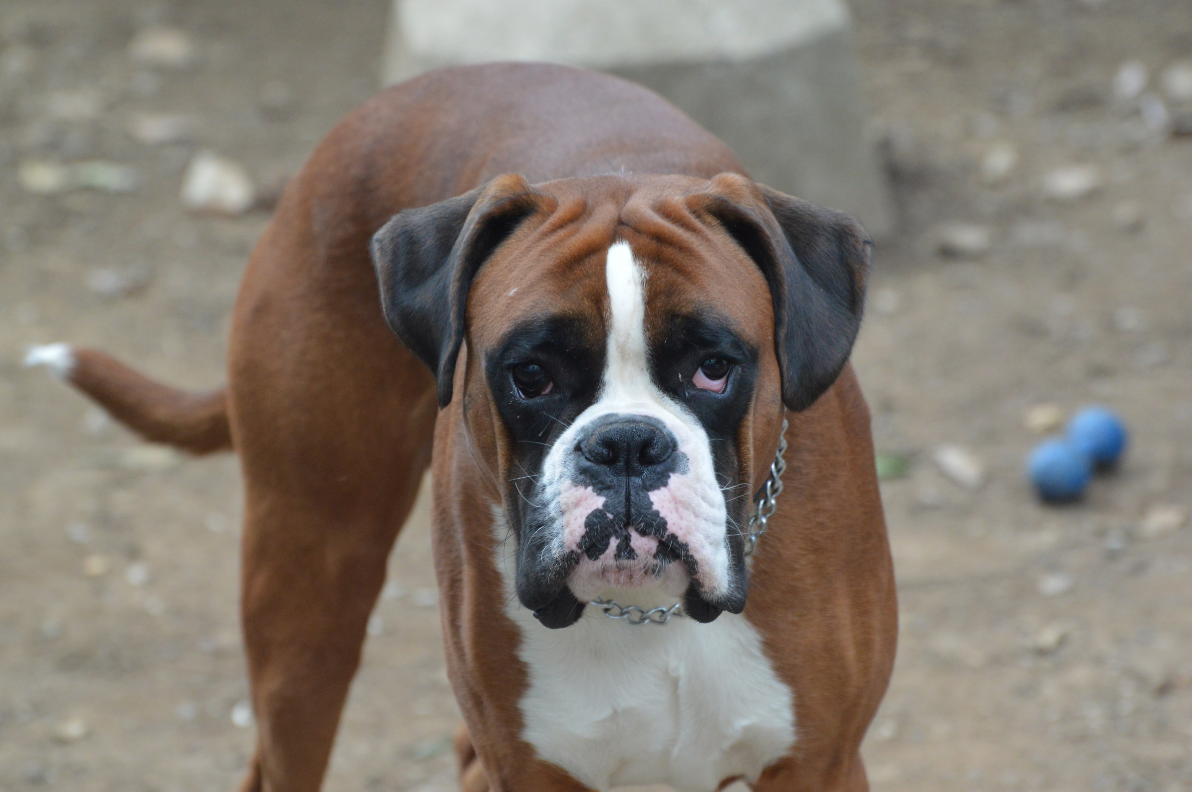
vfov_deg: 4.2
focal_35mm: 330
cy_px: 396
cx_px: 596
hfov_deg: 6.3
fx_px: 10915
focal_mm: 220
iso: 1250
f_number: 5.3
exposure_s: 1/125
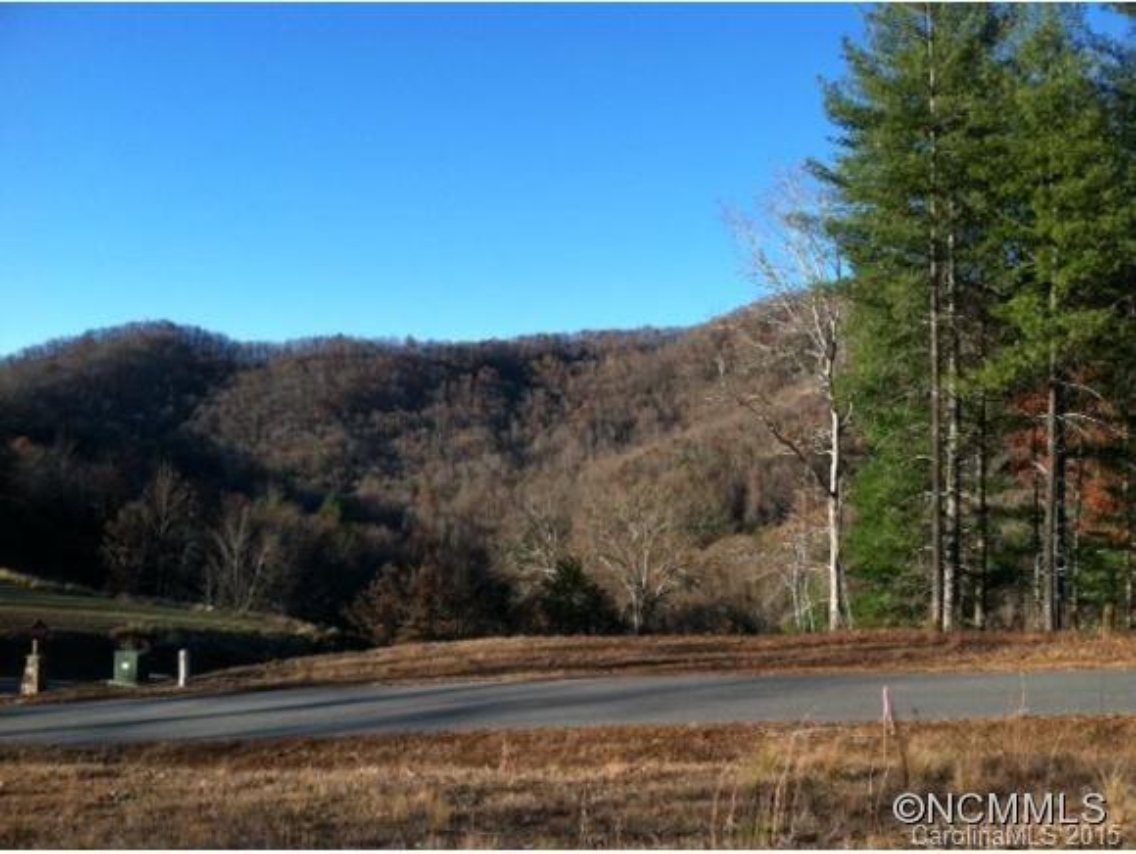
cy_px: 427
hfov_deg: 52.6
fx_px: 1150
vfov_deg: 40.8
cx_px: 568
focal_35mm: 35
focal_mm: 3.85
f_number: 2.8
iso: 80
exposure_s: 1/435
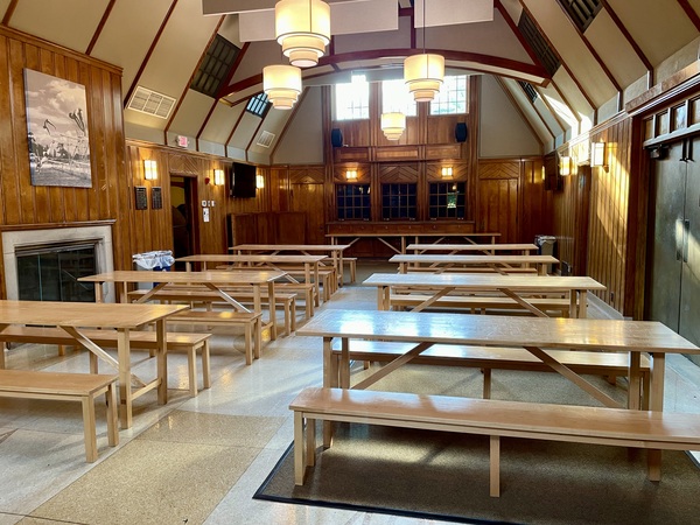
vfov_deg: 53.1
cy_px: 262
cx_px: 350
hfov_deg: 67.3
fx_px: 526
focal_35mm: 26
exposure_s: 1/60
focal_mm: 4.2
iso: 100
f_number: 1.6
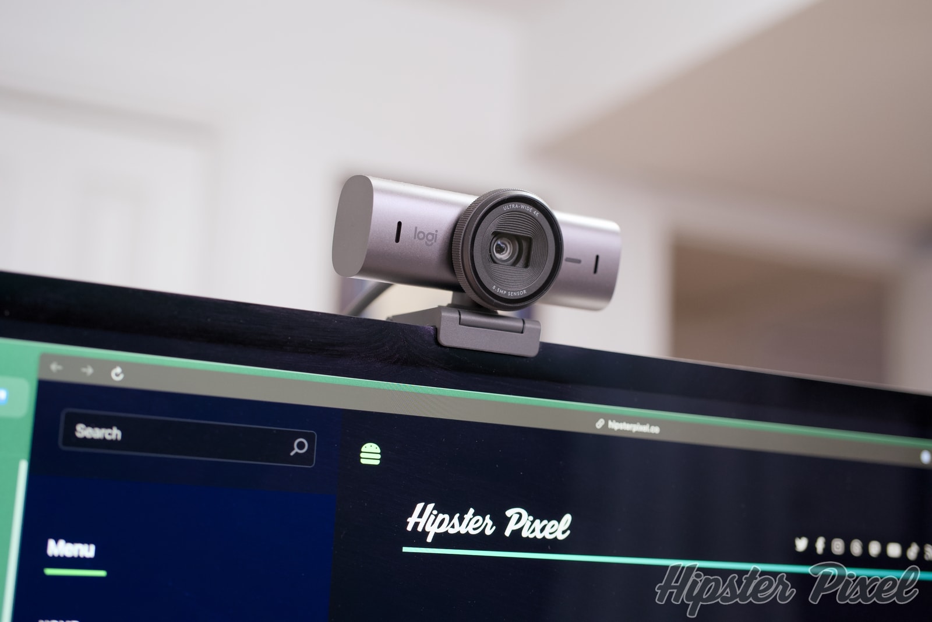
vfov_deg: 27.0
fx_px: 1294
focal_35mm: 50
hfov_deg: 39.6
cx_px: 466
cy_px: 311
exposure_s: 1/50
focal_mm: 50
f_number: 3.5
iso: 1250
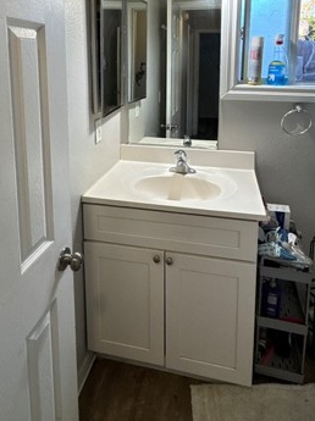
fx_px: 316
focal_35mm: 26
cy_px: 104
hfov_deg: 53.0
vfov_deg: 63.3
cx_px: 153
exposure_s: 1/120
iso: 250
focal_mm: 2.22
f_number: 2.2
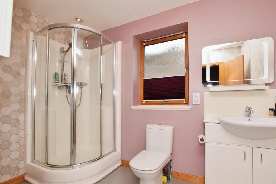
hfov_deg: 96.7
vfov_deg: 73.7
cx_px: 140
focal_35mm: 16
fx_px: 123
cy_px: 96
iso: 320
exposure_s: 1/80
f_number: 8
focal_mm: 10
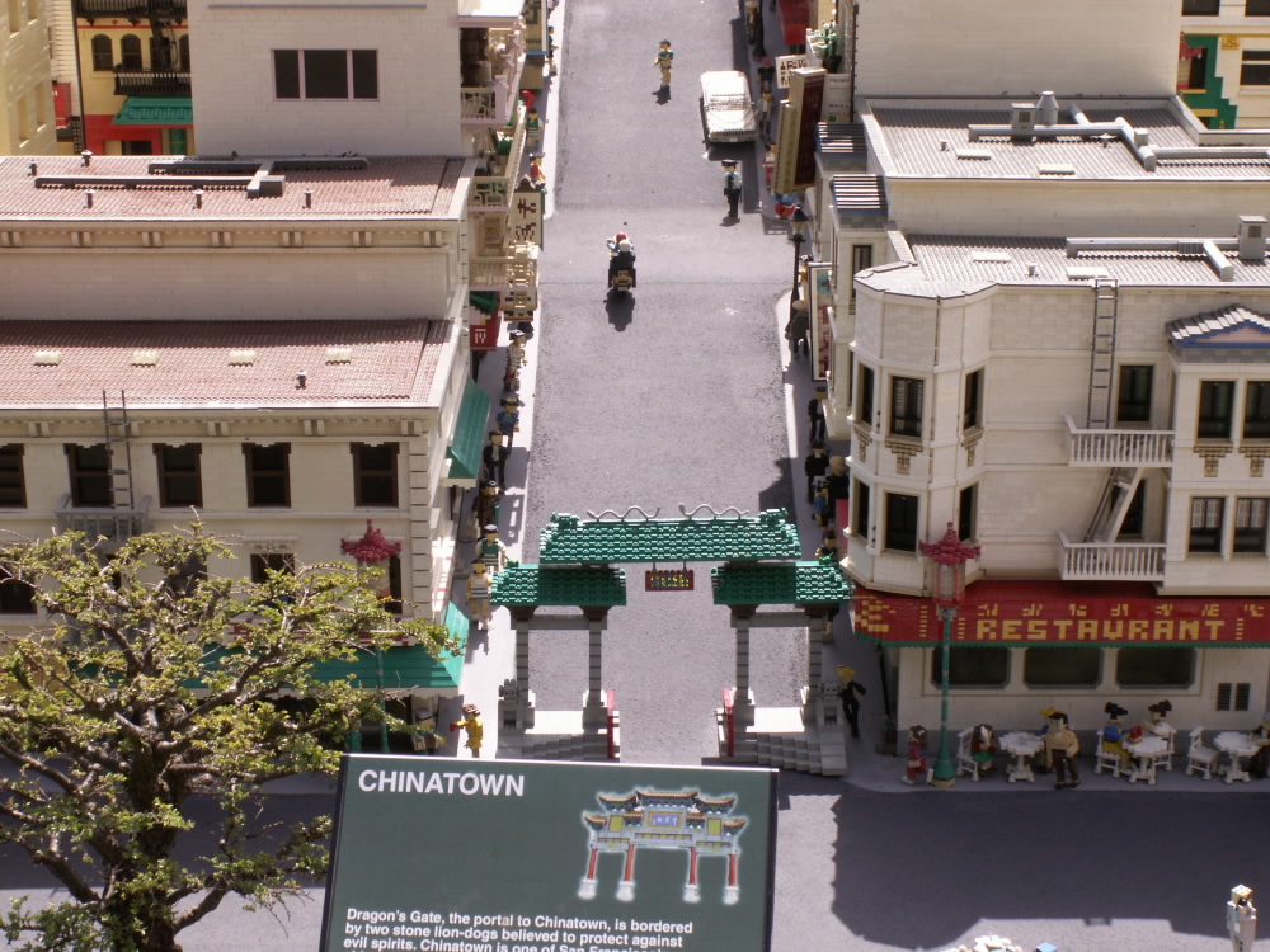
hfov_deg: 29.8
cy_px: 476
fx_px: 2385
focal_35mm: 65
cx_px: 635
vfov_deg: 22.6
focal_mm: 10.8
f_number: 7.1
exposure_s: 1/125
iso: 50
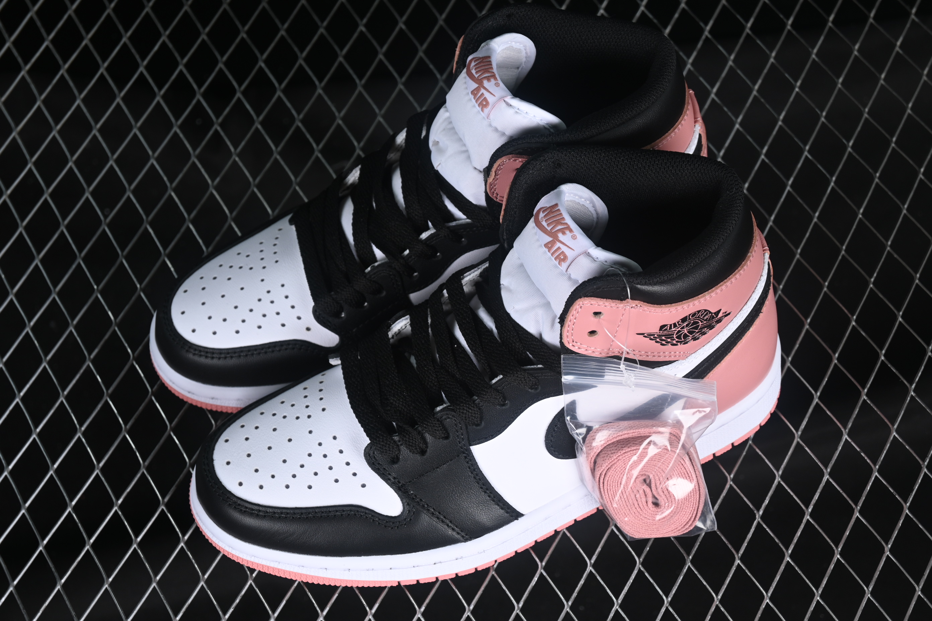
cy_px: 310
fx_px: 1942
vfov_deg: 18.2
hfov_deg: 27.0
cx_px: 466
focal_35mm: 75
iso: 160
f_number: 6.3
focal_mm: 50
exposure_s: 1/60
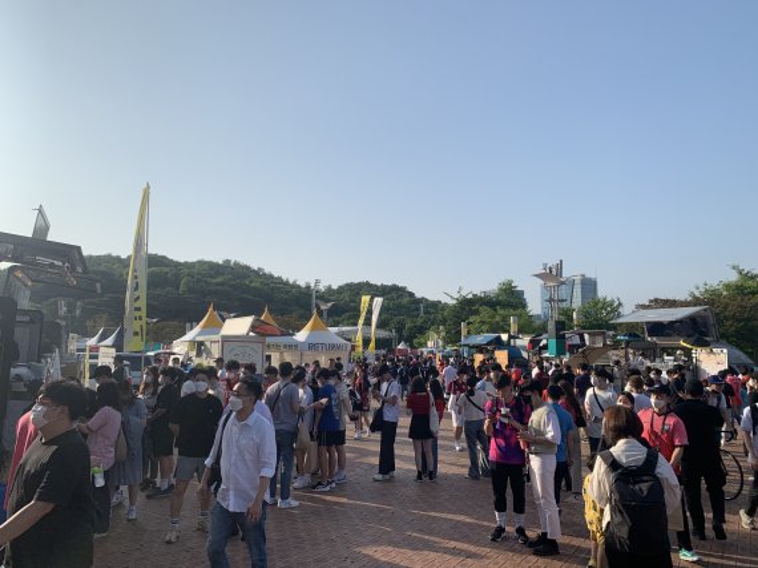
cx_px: 379
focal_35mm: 26
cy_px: 284
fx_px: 569
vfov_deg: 53.0
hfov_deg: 67.3
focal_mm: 4.25
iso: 25
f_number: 1.8
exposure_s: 1/3086
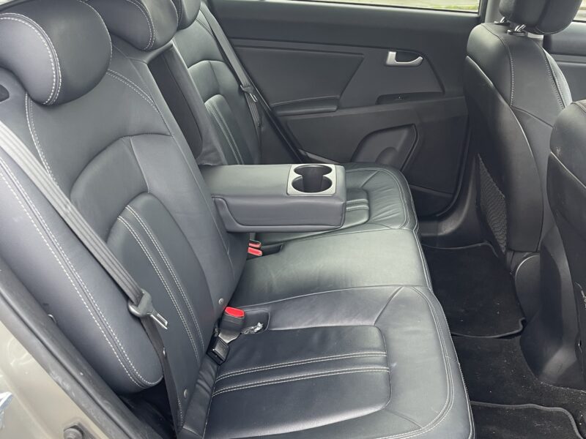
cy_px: 220
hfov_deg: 69.4
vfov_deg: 54.9
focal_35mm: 25
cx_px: 293
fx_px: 423
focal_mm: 5.1
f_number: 1.6
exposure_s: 1/82
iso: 125
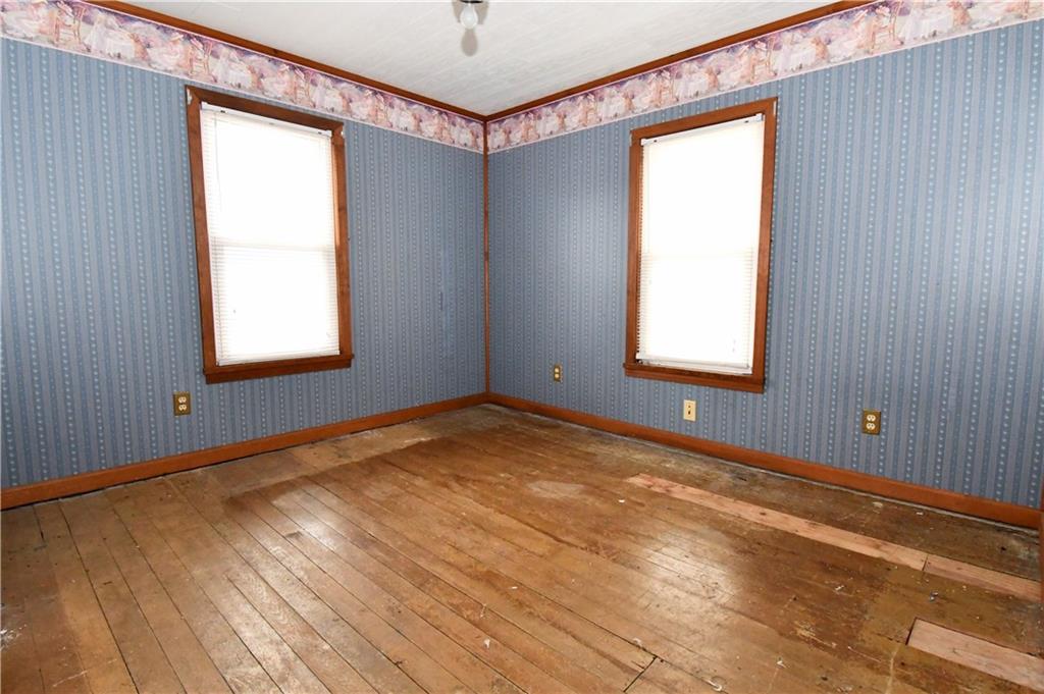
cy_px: 347
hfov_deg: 100.4
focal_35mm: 15
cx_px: 522
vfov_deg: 77.2
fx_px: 435
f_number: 8
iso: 5000
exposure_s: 1/100
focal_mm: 10
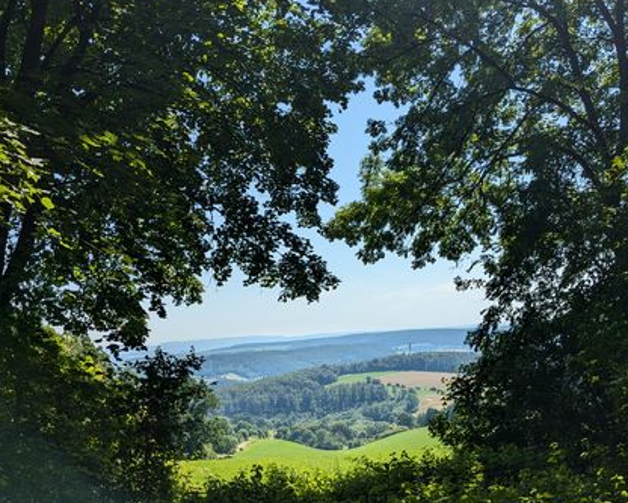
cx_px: 309
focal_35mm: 38
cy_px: 301
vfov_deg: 39.0
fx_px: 706
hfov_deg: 47.9
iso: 54
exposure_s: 1/3891
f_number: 1.73
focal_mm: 4.38
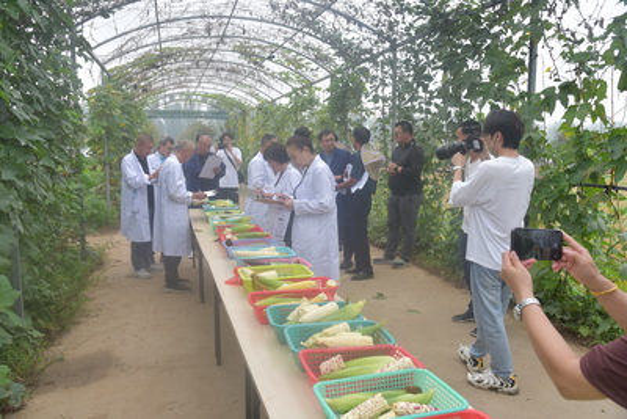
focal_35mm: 30
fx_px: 523
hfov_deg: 61.9
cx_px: 314
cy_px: 210
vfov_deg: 43.6
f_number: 6.3
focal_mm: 30
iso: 400
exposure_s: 1/160
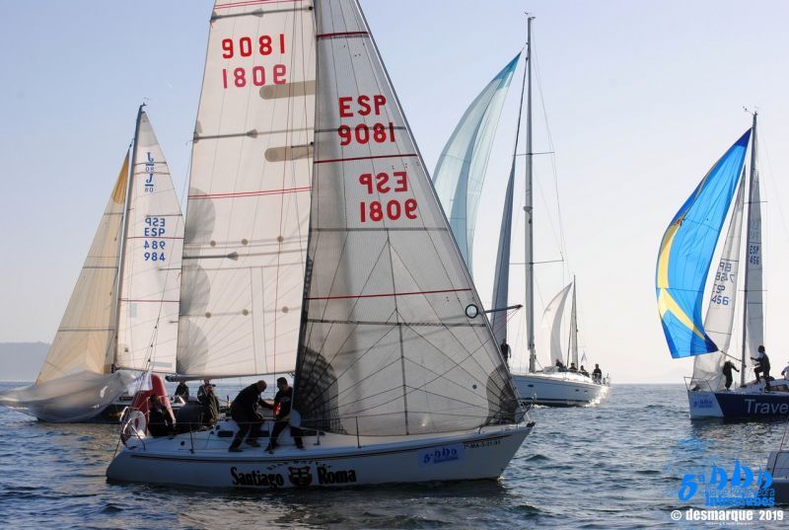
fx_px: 1812
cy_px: 265
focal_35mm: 82
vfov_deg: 16.6
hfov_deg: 24.6
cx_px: 394
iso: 100
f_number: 9
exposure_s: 1/320
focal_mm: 55
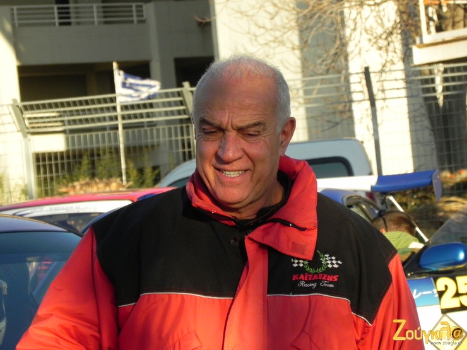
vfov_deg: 7.0
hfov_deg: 9.3
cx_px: 234
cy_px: 175
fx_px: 2860
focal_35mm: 212
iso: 528
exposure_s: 1/2000
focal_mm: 37.7
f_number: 4.5
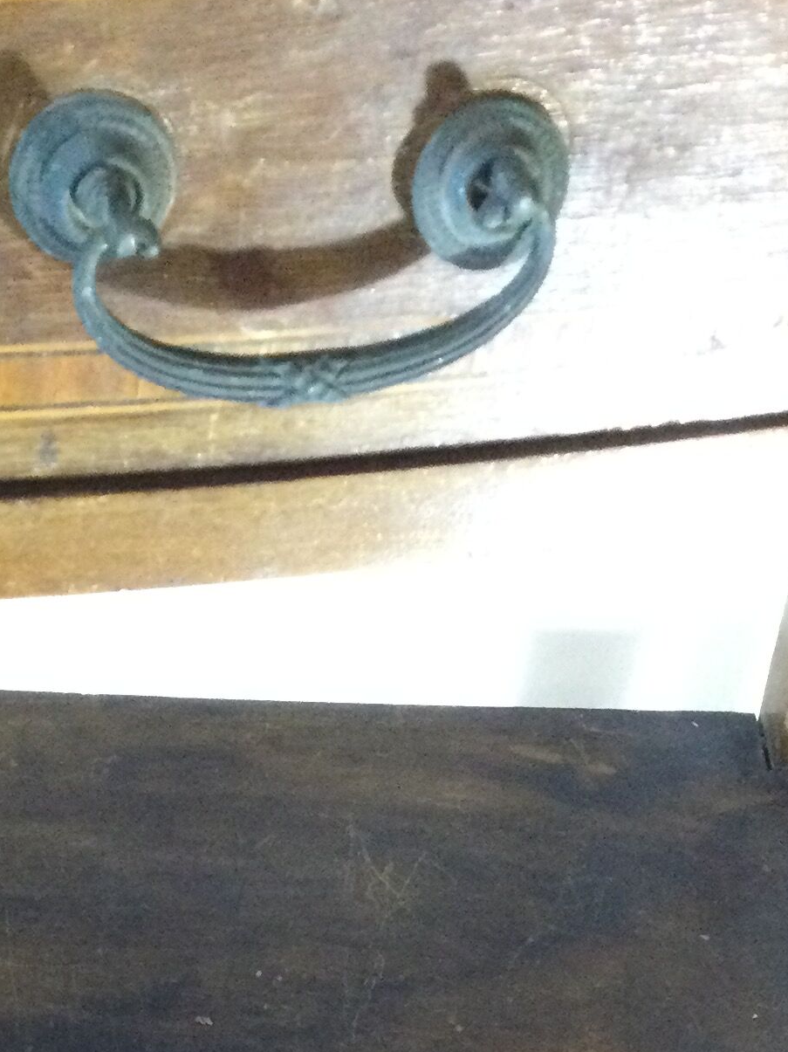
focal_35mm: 84
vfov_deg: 21.9
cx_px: 89
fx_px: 2551
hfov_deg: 17.3
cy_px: 1196
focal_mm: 3.3
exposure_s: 1/25
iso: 200
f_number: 2.4
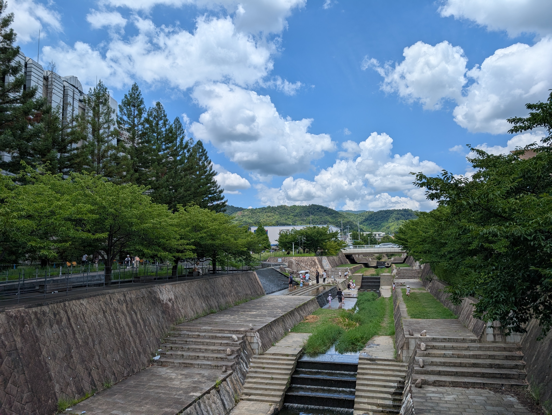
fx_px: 383
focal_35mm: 24
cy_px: 208
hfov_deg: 71.5
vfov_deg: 56.9
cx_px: 276
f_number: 1.68
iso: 21
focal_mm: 6.9
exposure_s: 1/1497
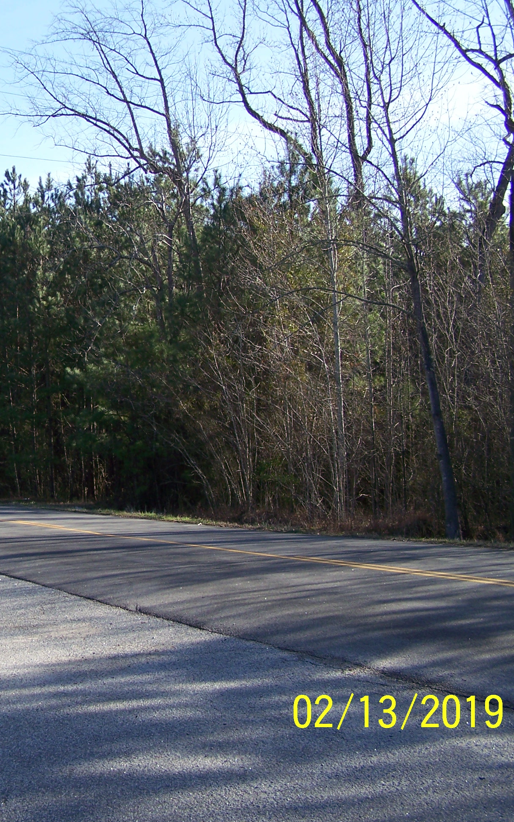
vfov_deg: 37.5
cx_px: 26
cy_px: 412
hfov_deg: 23.2
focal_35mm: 54
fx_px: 1210
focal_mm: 6.3
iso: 64
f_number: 2.8
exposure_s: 1/400
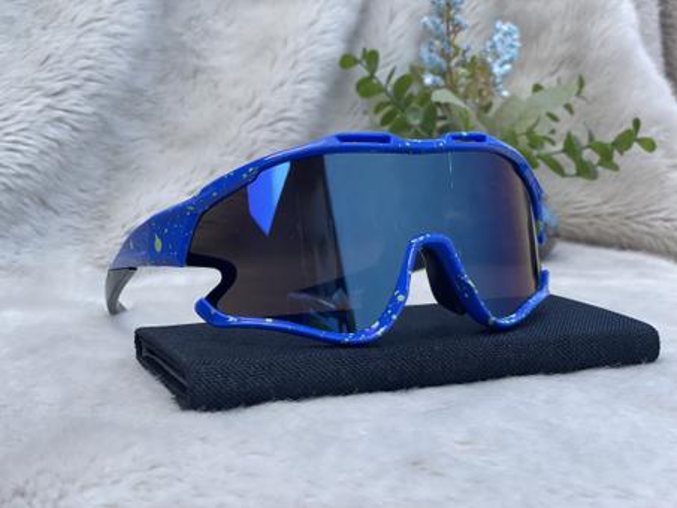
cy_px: 254
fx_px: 1017
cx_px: 338
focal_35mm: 52
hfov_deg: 36.8
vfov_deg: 28.0
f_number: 2
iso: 32
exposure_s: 1/302
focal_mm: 6
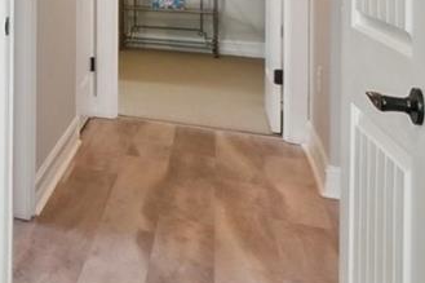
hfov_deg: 17.1
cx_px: -503
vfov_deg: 18.6
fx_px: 802
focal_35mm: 68
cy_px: -85
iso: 800
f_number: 8
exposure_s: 1/40
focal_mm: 14
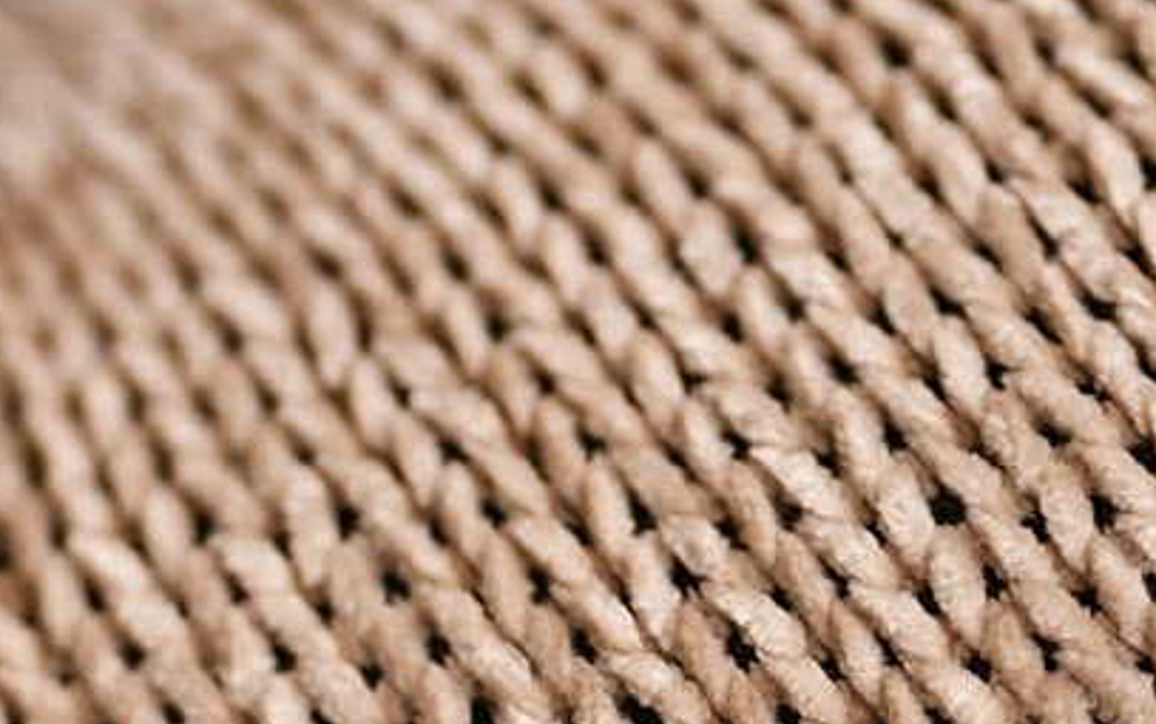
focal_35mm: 256
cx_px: -1042
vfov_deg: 5.0
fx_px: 8071
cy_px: -825
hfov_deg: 7.9
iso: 200
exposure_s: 1/160
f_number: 2
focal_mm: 50
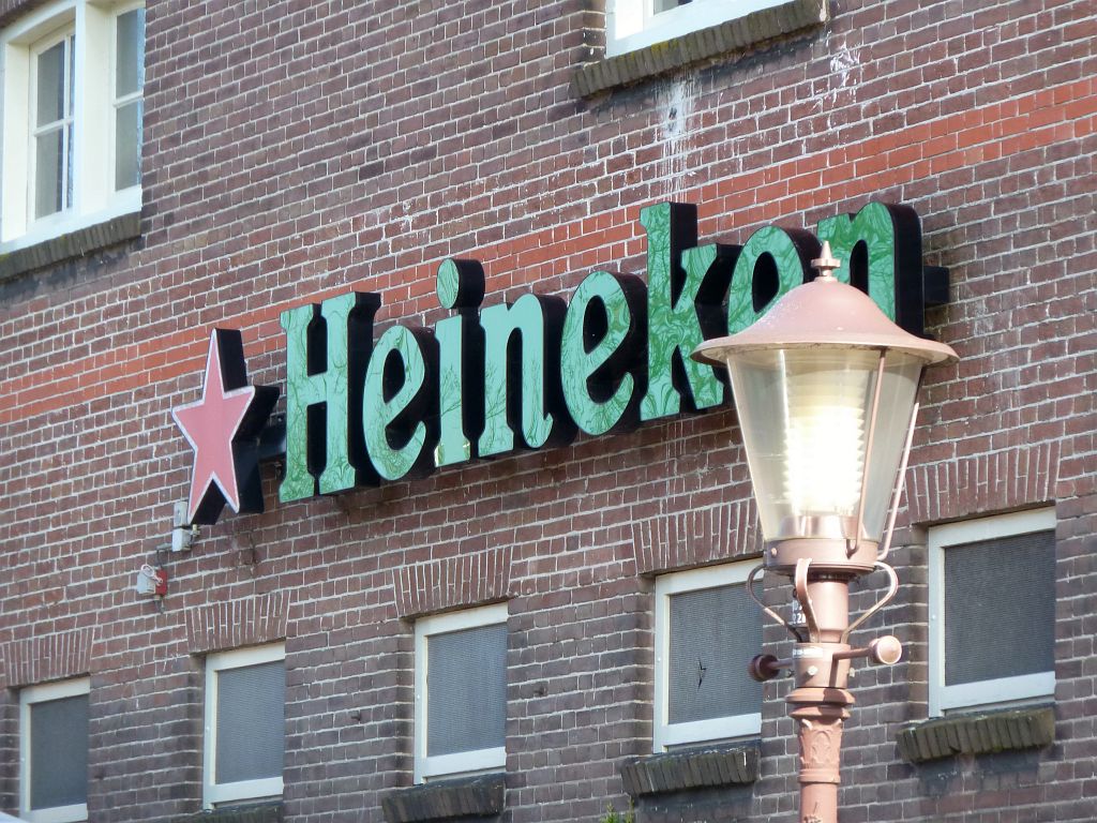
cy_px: 412
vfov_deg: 7.1
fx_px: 6655
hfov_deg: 9.4
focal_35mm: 210
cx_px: 548
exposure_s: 1/80
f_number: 4.6
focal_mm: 34.4
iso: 125
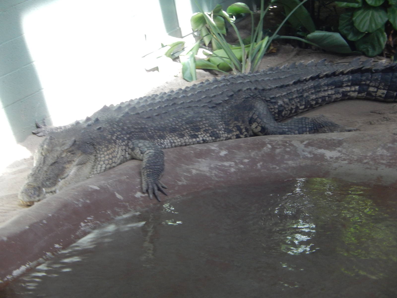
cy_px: 149
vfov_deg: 8.0
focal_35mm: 185
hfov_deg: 10.7
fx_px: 2122
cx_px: 198
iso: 400
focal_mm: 33.3
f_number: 5.7
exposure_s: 1/25
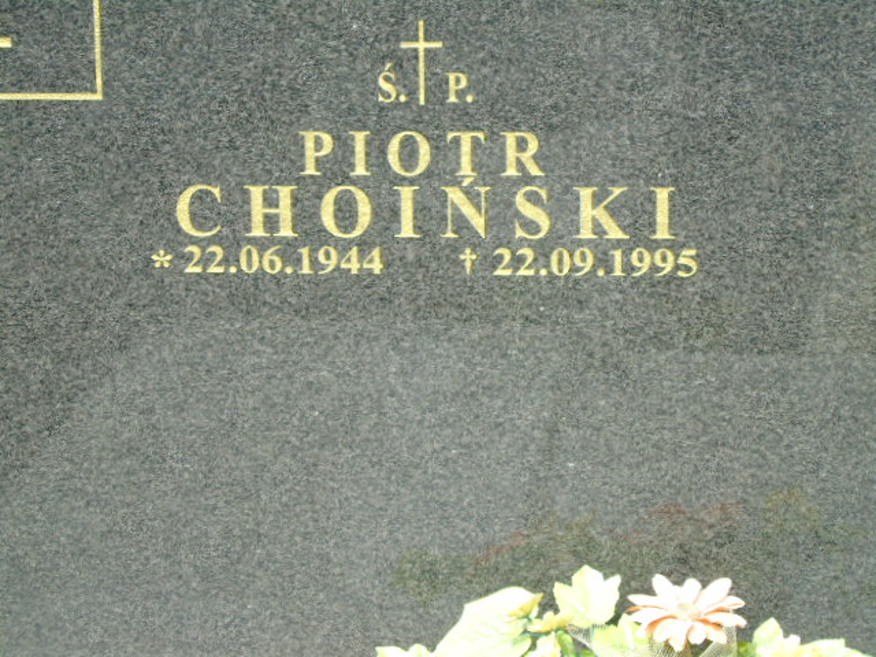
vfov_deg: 13.7
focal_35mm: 108
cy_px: 328
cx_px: 438
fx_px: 2733
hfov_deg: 18.2
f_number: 4.4
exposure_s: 1/200
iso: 80
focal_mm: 19
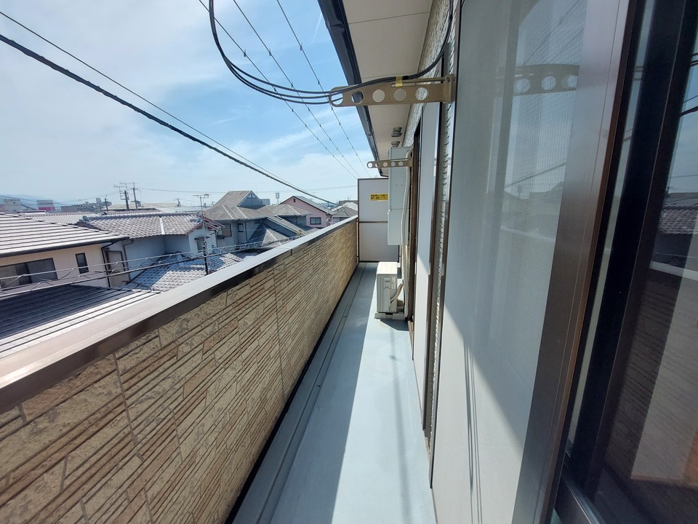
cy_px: 262
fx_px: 262
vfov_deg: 89.9
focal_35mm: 13
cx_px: 349
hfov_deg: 106.2
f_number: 2.2
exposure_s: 1/1131
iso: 50
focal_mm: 1.74
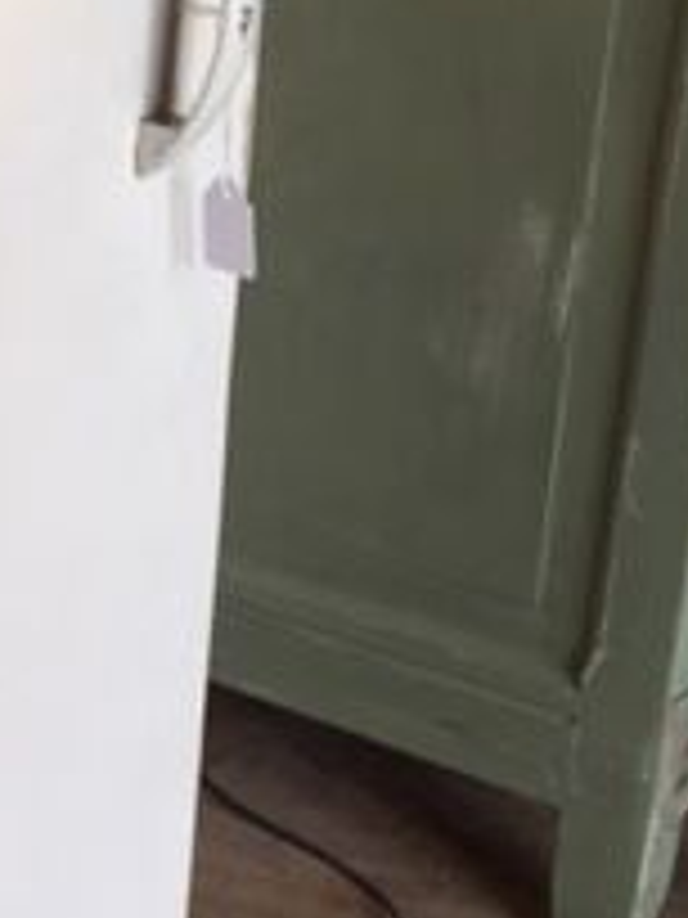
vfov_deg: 21.5
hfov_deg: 15.1
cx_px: -328
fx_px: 2412
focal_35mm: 91
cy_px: 522
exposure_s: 1/50
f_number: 2.2
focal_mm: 4.15
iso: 40
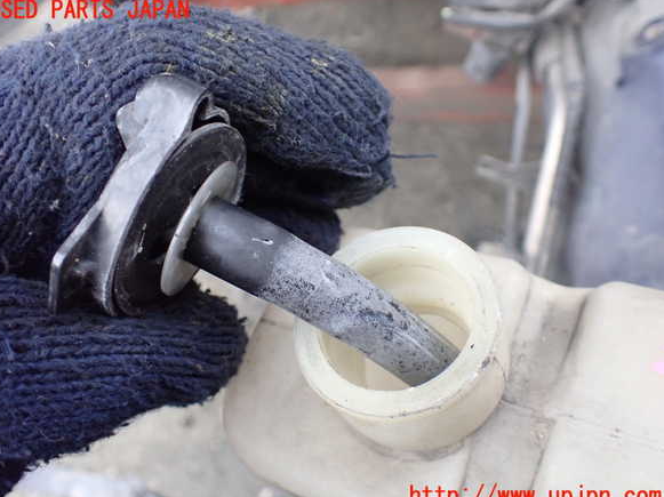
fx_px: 594
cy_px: 254
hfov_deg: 58.4
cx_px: 325
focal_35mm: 31
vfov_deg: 45.4
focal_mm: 5.4
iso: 800
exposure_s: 1/125
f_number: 2.3
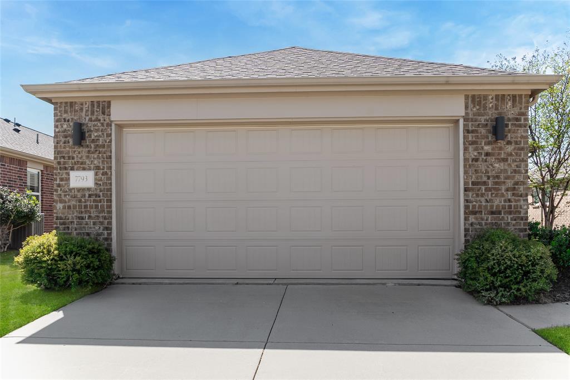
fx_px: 427
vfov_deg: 47.9
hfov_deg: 67.4
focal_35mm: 27
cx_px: 285
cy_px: 190
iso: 100
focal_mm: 18
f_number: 8
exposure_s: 1/160
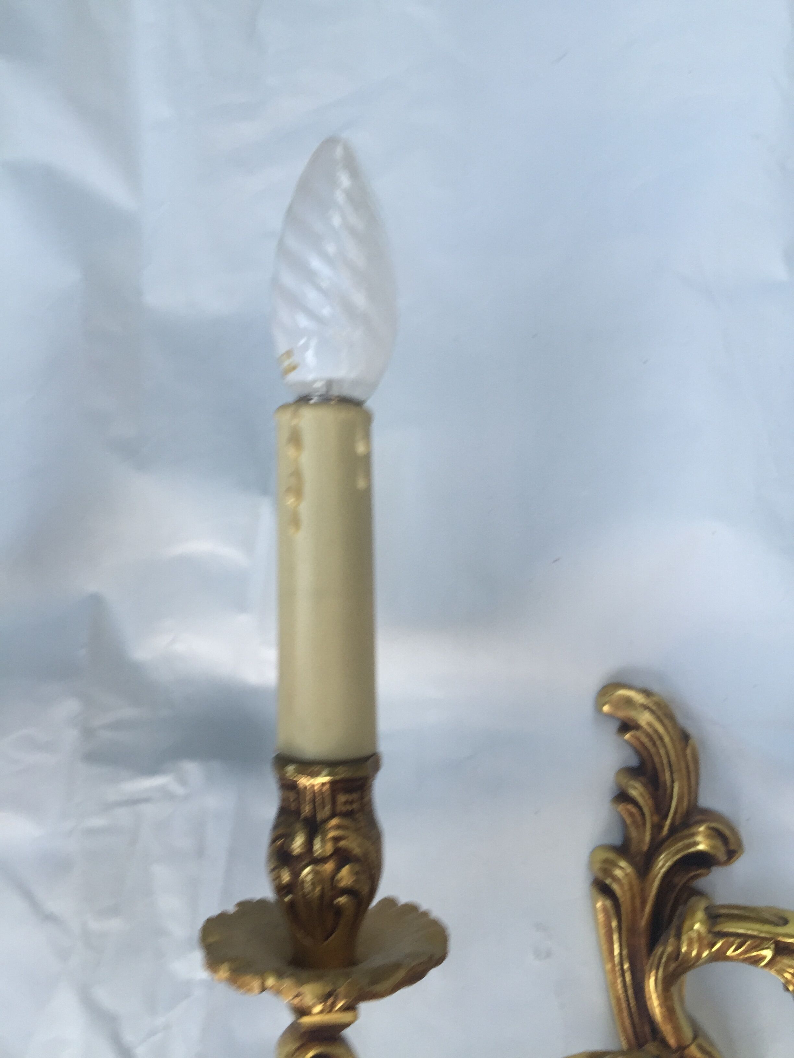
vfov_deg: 61.7
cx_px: 397
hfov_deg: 48.2
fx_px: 887
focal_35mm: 29
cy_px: 529
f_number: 2.2
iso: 40
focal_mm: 4.15
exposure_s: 1/60
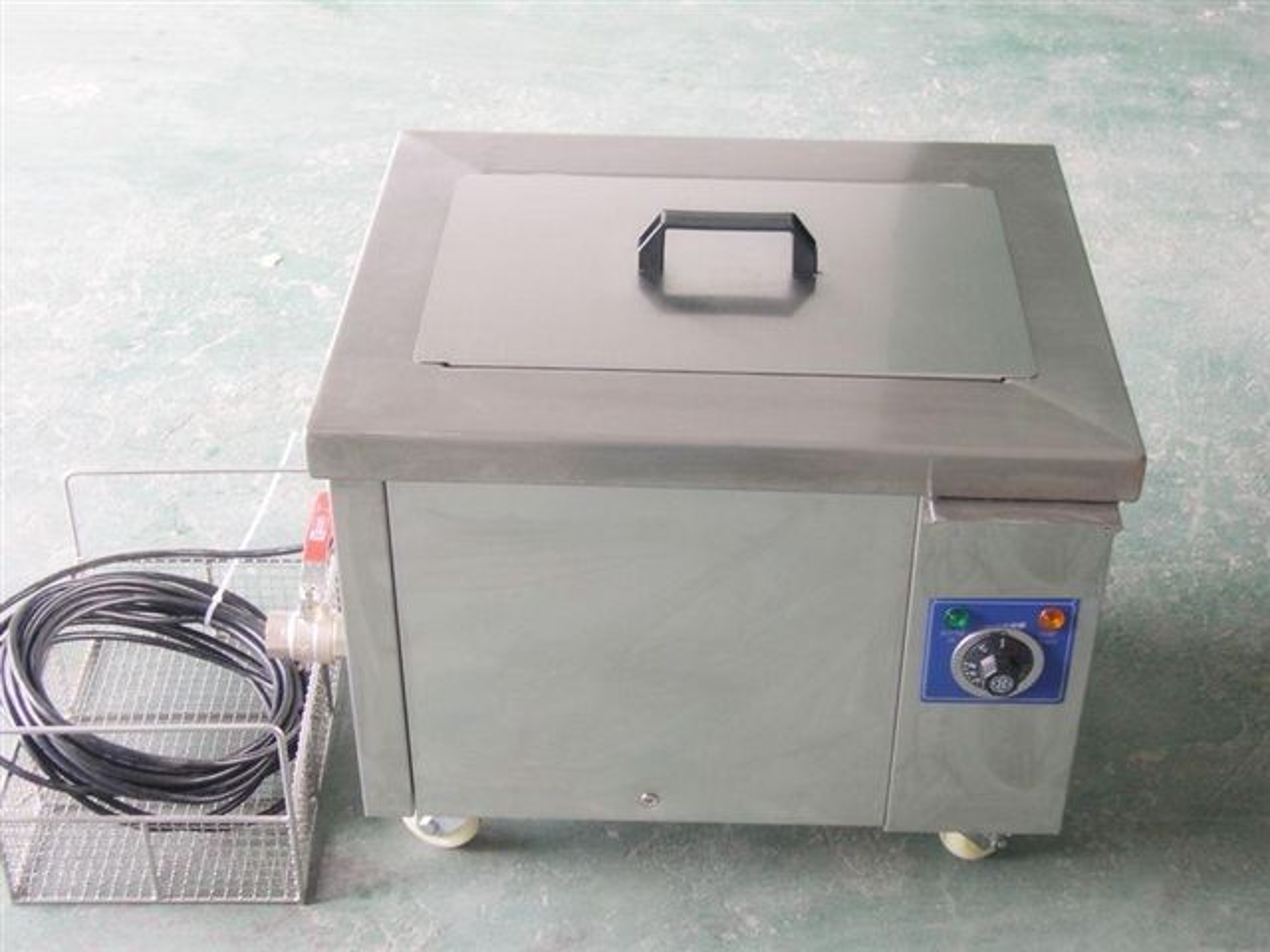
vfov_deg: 28.0
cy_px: 476
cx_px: 635
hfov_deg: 36.8
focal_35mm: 52
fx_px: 1908
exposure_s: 1/19.7
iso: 100
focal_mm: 11.1
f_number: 3.2
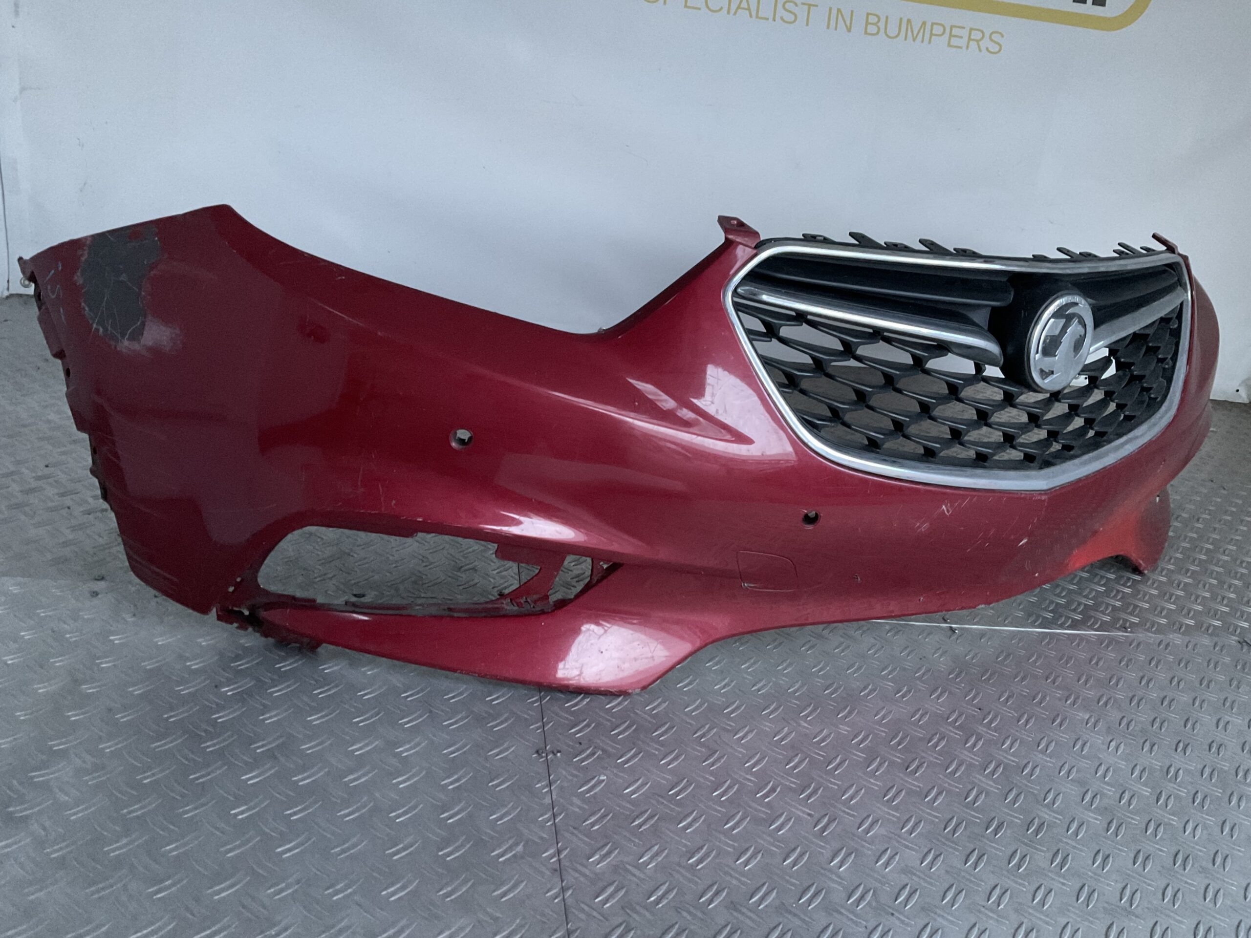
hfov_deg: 61.7
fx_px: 1048
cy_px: 469
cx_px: 626
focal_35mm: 29
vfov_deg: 48.2
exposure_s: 1/25
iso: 400
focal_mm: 3
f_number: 1.8
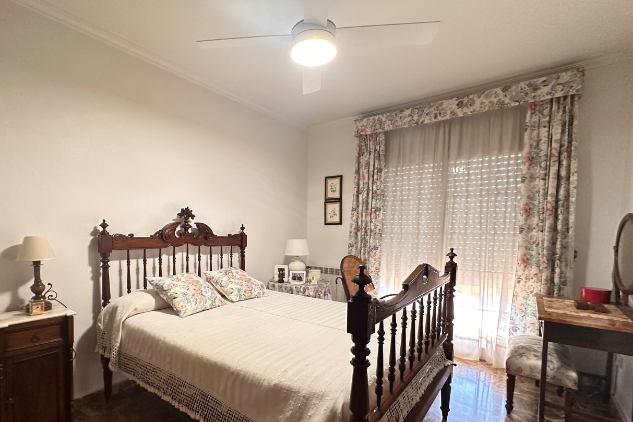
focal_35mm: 18
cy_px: 253
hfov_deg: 89.4
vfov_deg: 66.8
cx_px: 271
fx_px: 317
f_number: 2.2
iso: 320
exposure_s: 1/50
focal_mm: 2.22
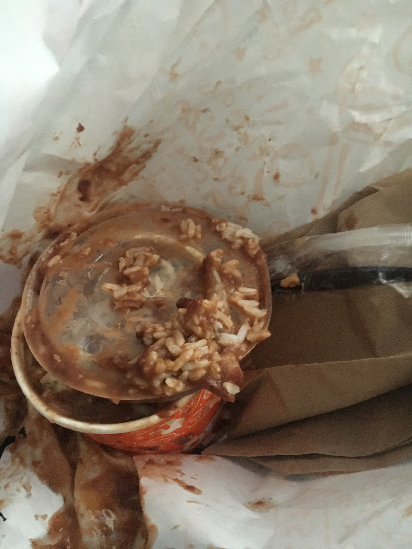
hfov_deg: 48.2
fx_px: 460
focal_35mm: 29
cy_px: 274
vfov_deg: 61.7
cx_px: 206
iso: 320
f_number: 2.2
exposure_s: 1/15
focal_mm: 4.15
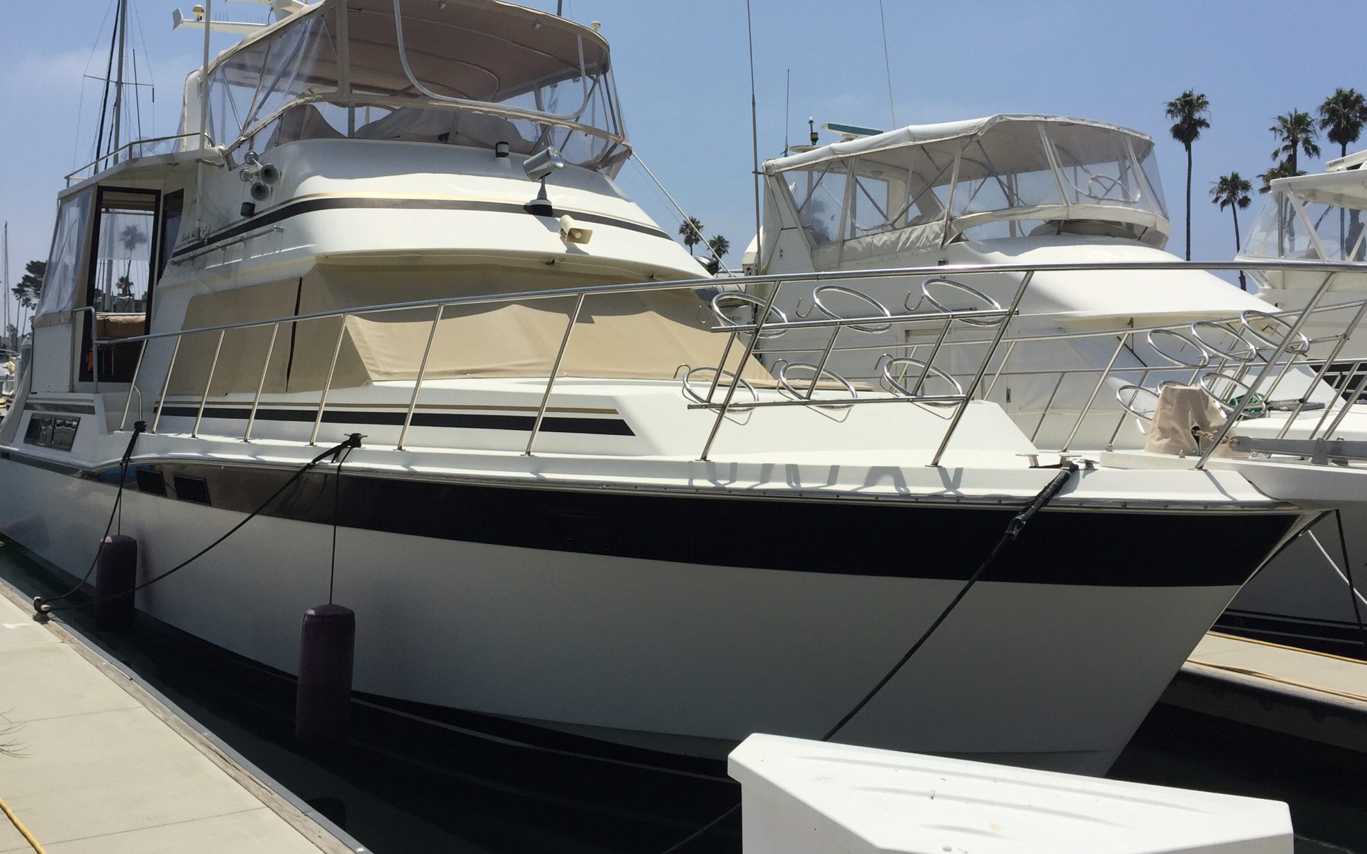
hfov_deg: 53.9
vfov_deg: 35.2
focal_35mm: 36
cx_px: 618
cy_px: 339
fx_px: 1341
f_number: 2.2
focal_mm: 4.15
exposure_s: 1/4950
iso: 32
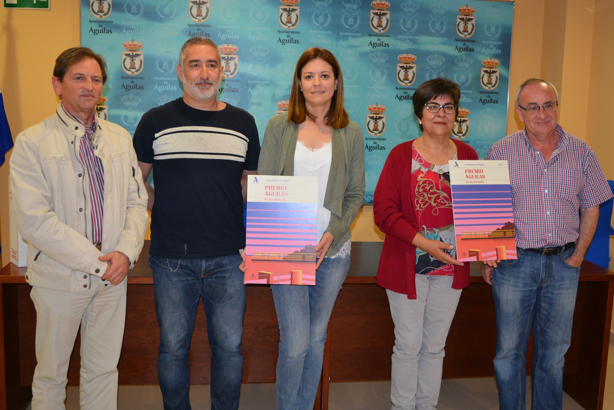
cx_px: 307
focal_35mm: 36
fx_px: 614
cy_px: 205
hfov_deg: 53.1
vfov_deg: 36.9
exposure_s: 1/60
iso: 720
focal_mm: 24
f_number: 4
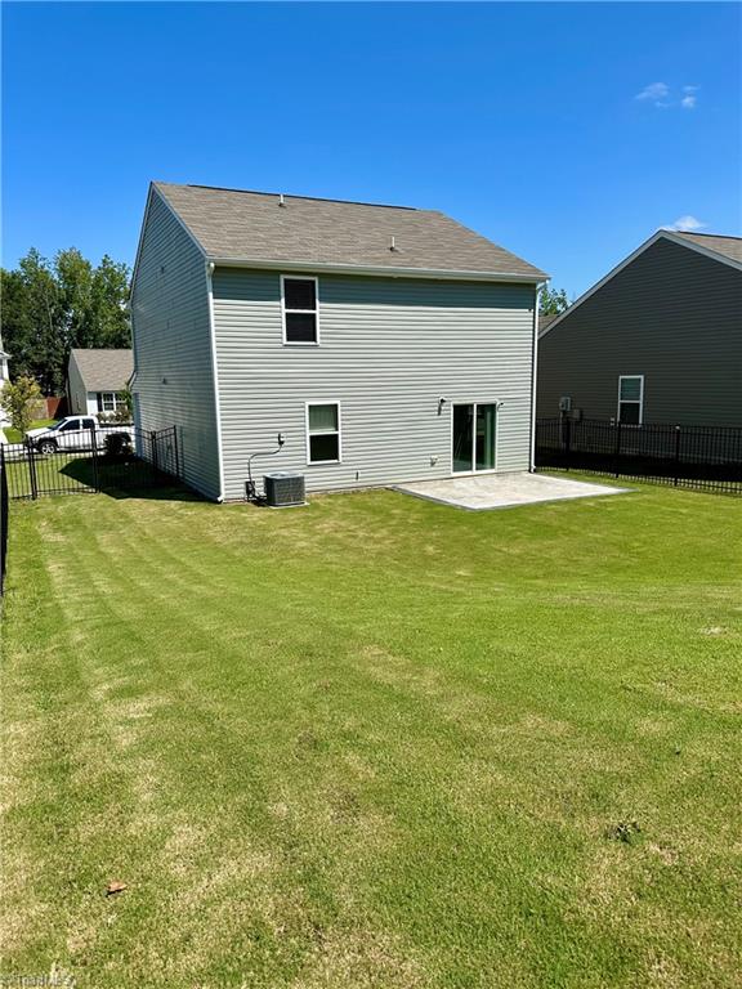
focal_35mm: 24
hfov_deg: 56.8
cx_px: 371
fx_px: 686
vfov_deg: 71.6
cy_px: 494
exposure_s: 1/5000
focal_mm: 6.86
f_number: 1.78
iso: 80
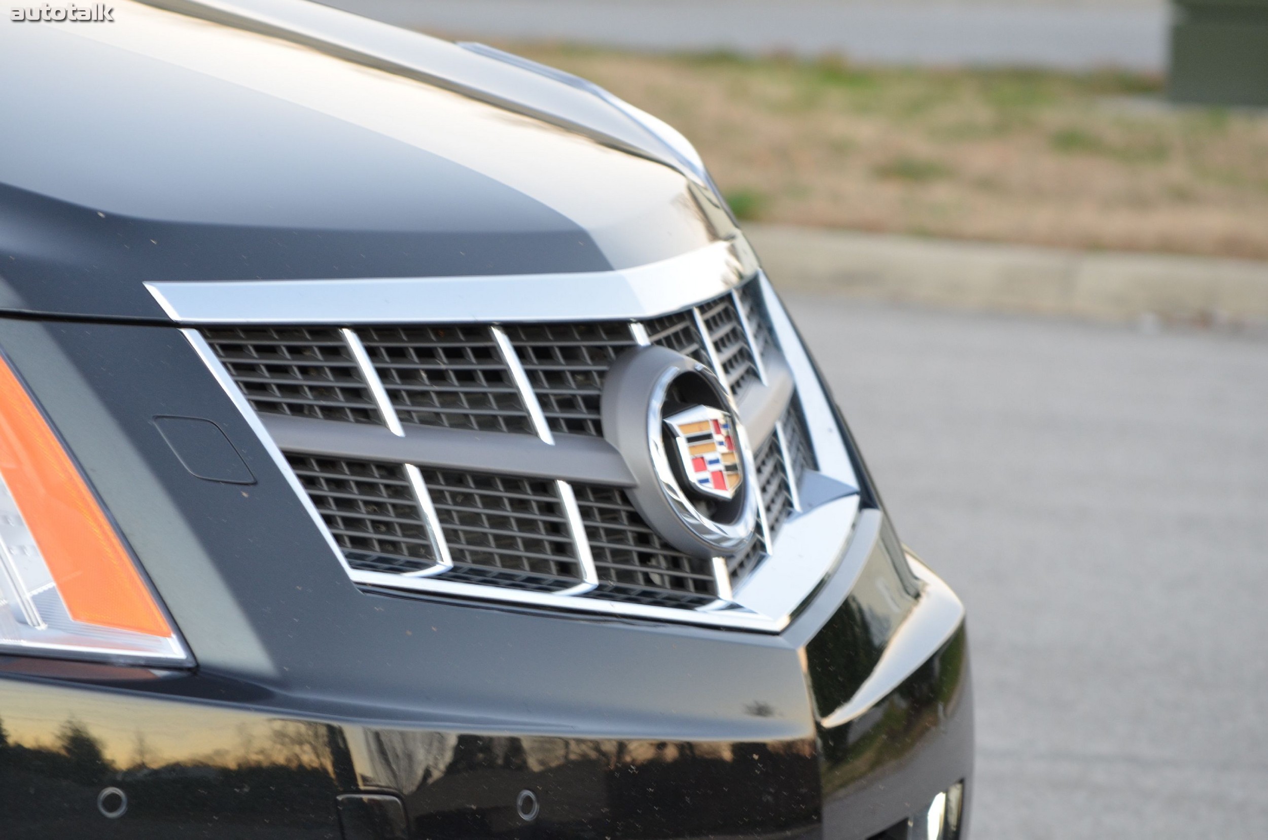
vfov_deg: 5.5
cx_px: 634
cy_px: 420
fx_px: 8700
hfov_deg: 8.3
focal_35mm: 248
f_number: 9
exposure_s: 1/30
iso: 640
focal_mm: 165
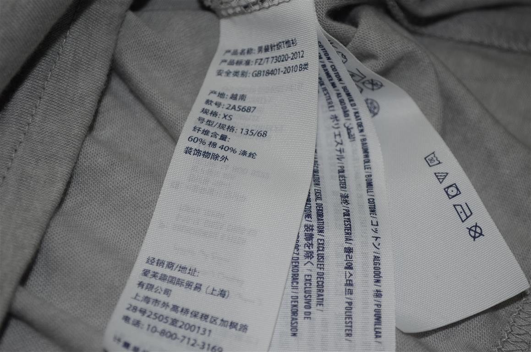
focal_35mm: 72
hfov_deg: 28.1
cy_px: 176
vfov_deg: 18.8
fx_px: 1060
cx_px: 266
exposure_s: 1/60
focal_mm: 48
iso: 100
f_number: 5.6
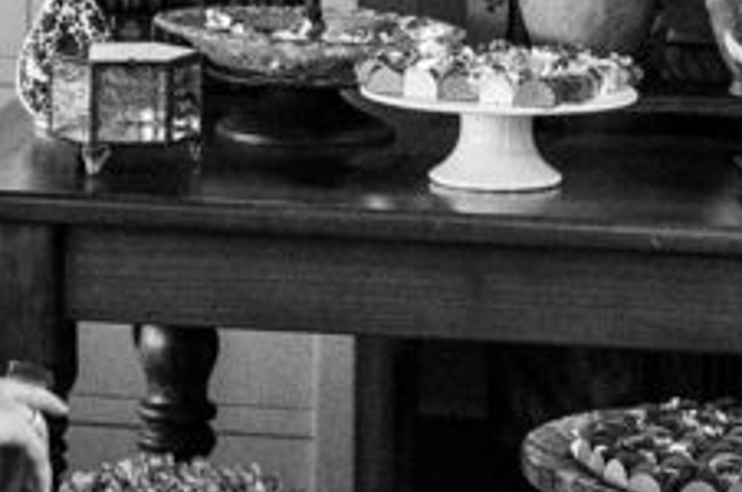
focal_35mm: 282
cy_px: -403
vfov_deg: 4.8
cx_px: 72
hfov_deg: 7.3
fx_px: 5804
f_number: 2.8
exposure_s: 1/400
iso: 2000
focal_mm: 35
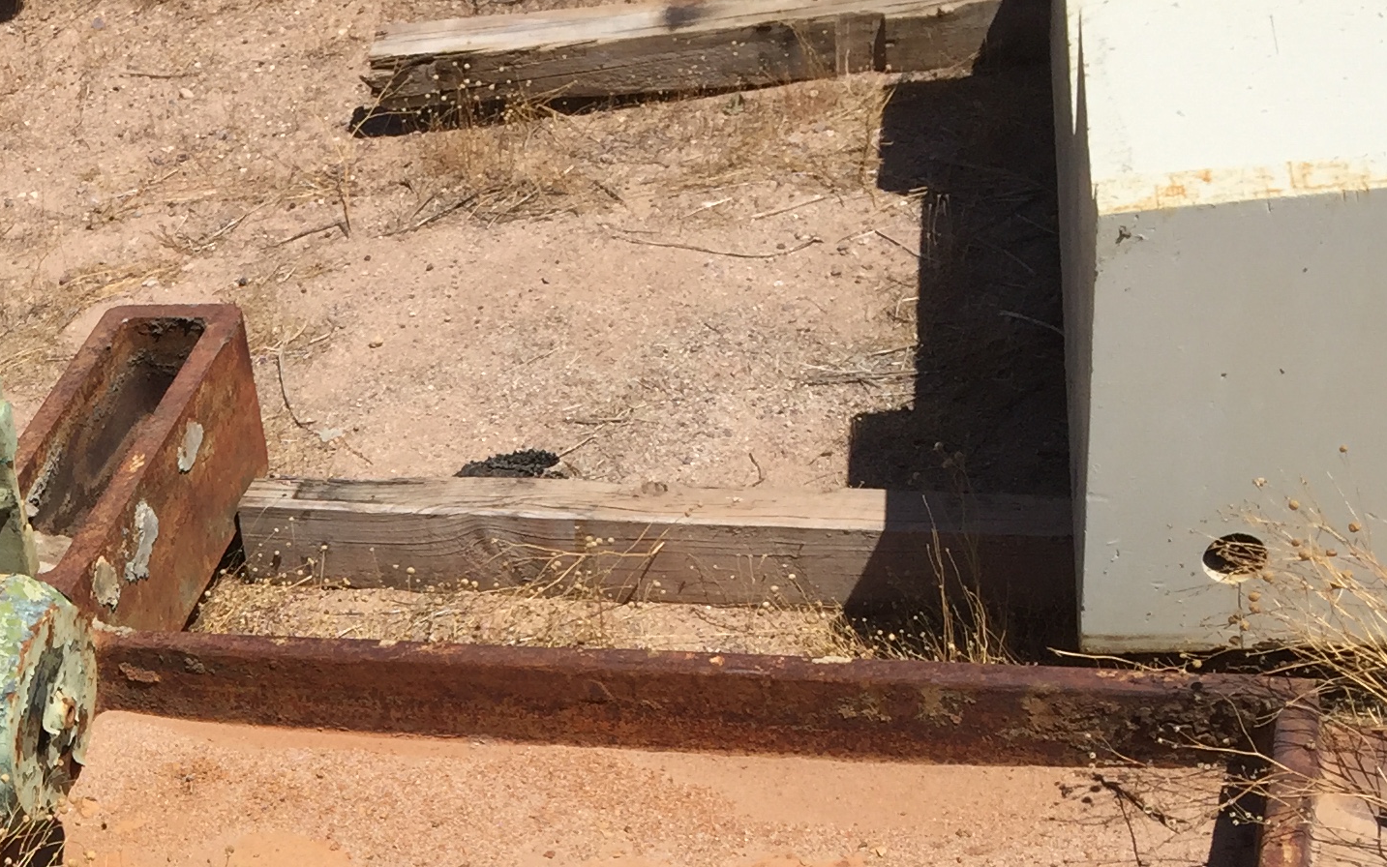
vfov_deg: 18.0
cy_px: 937
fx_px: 2646
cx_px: -49
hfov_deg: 27.4
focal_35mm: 70
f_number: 2.2
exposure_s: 1/3049
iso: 32
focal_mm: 4.15
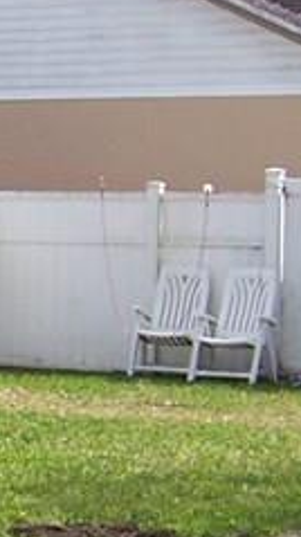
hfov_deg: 7.0
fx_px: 2191
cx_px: -615
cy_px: 297
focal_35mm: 154
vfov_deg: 14.0
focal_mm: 5.5
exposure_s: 1/500
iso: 80
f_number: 3.4
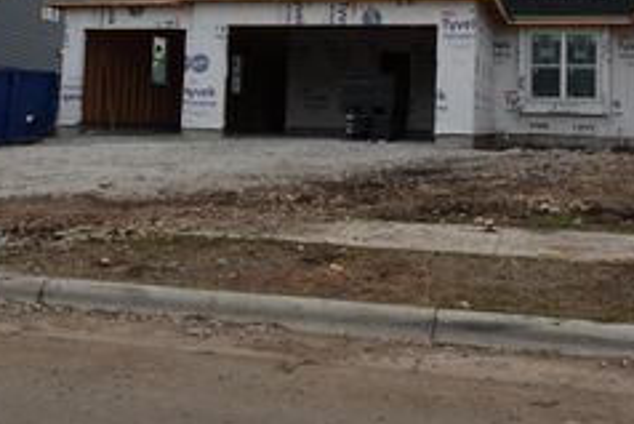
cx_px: 416
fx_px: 740
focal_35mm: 42
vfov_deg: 30.8
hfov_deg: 45.8
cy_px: 63
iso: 125
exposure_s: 1/2500
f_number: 2
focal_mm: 7.6
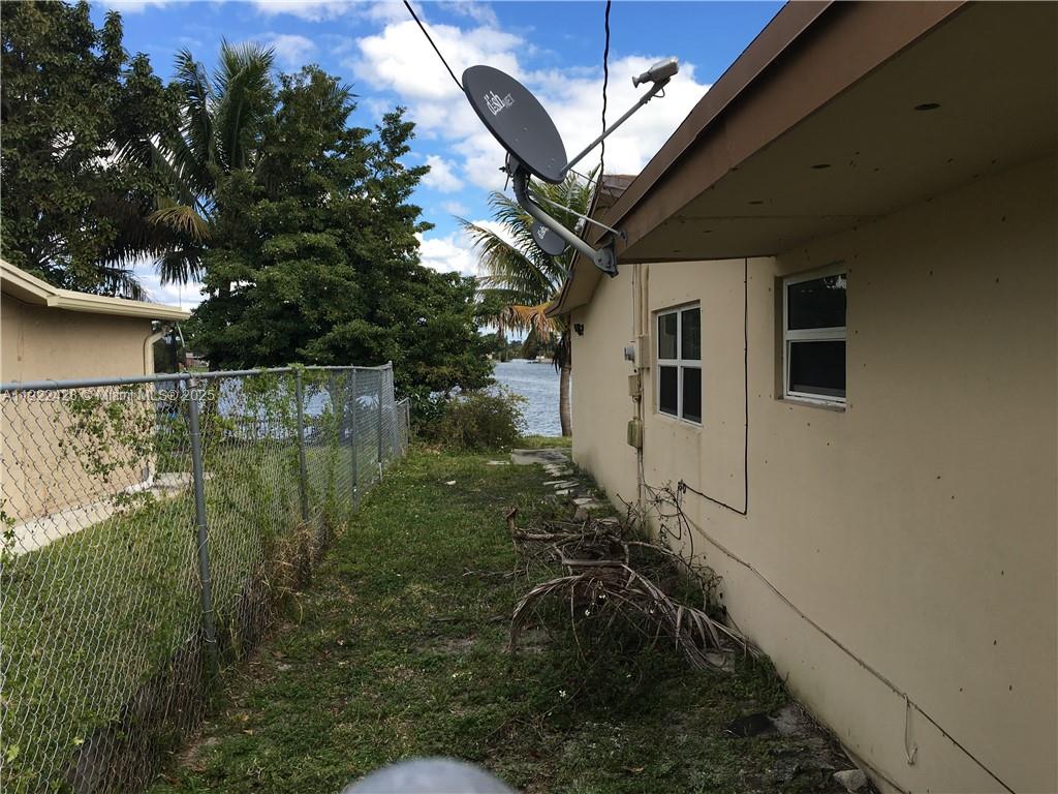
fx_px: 886
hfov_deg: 61.7
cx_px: 529
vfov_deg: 48.2
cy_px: 397
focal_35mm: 29
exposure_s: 1/818
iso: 25
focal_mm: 4.15
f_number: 2.2
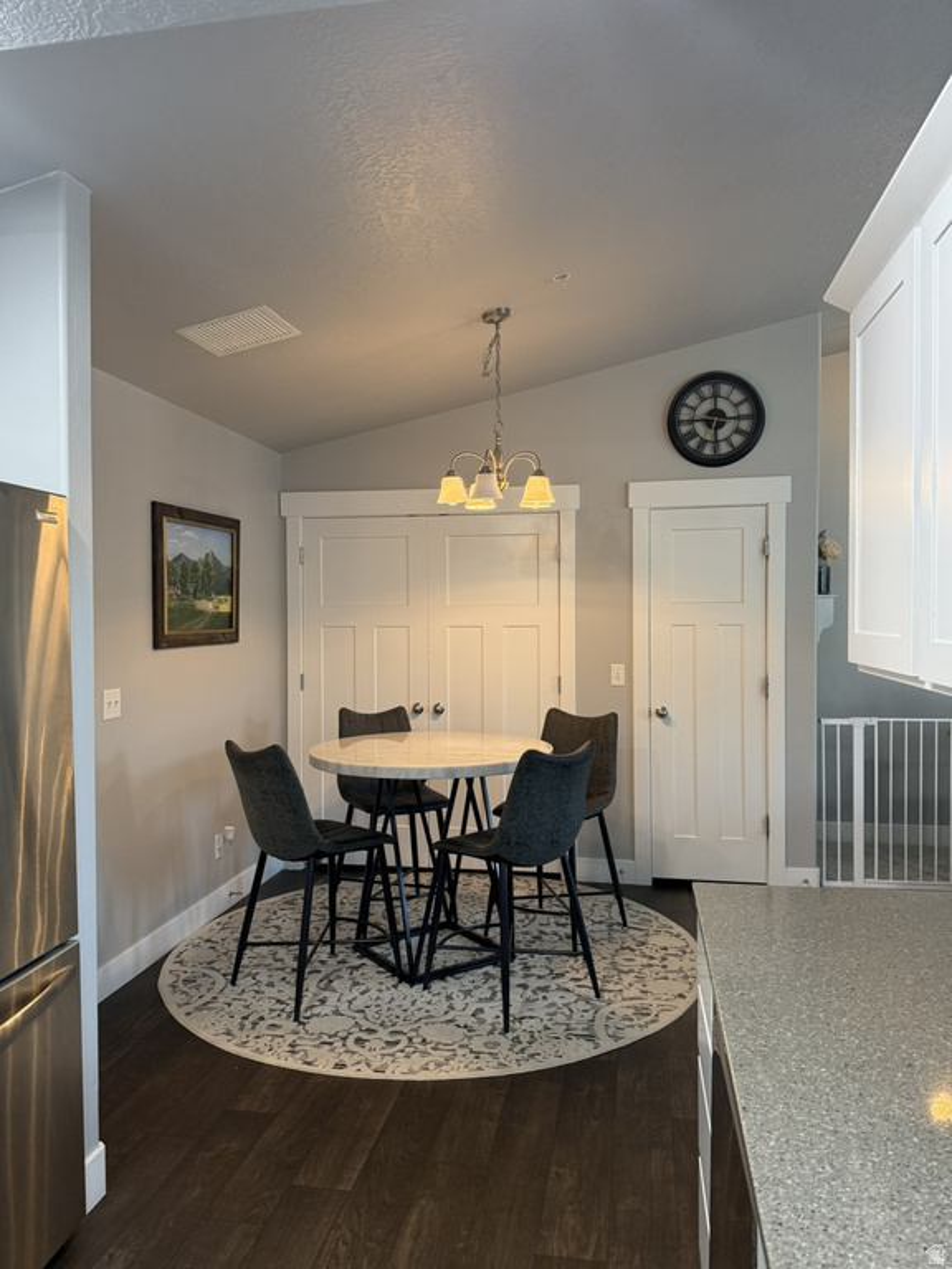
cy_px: 634
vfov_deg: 71.6
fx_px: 880
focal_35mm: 24
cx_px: 476
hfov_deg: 56.8
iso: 250
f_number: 1.78
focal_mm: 6.76
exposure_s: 1/120
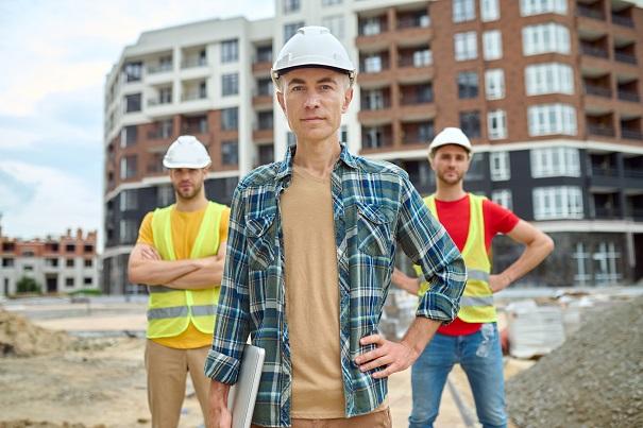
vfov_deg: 37.8
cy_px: 214
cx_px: 322
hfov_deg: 54.4
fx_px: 625
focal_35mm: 35
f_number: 2.5
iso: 500
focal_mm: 35
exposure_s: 1/1250
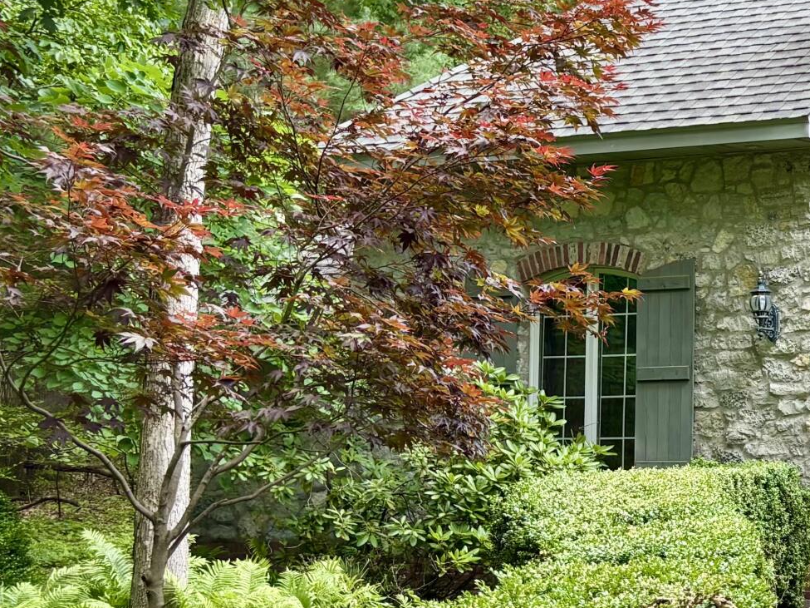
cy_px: 210
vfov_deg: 18.4
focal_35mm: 80
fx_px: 1872
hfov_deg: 21.6
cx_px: 1112
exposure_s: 1/121
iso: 32
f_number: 1.6
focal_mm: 5.96
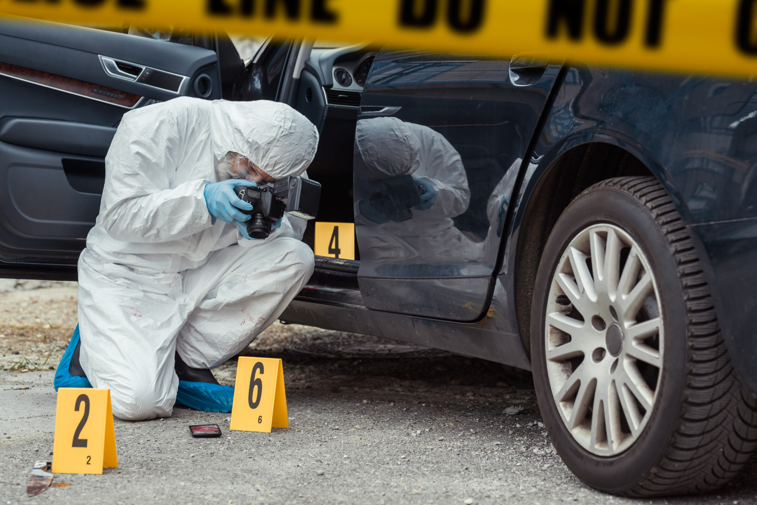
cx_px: 371
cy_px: 244
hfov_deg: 21.0
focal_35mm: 97
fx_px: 2040
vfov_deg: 14.1
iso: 250
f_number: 4.5
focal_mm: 90
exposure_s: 1/400
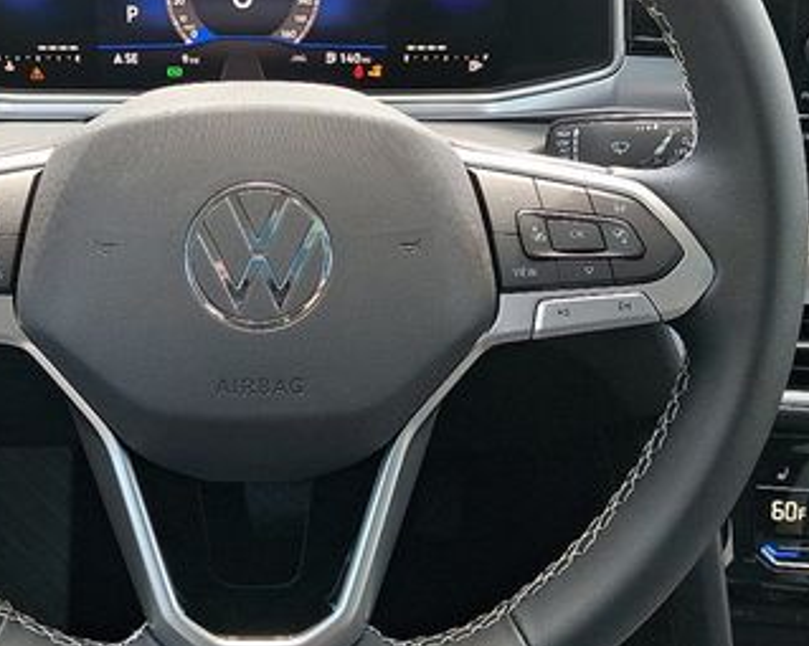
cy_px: 218
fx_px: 1173
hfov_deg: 37.5
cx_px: 249
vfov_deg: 30.6
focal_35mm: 49
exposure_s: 1/120
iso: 34
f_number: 1.8
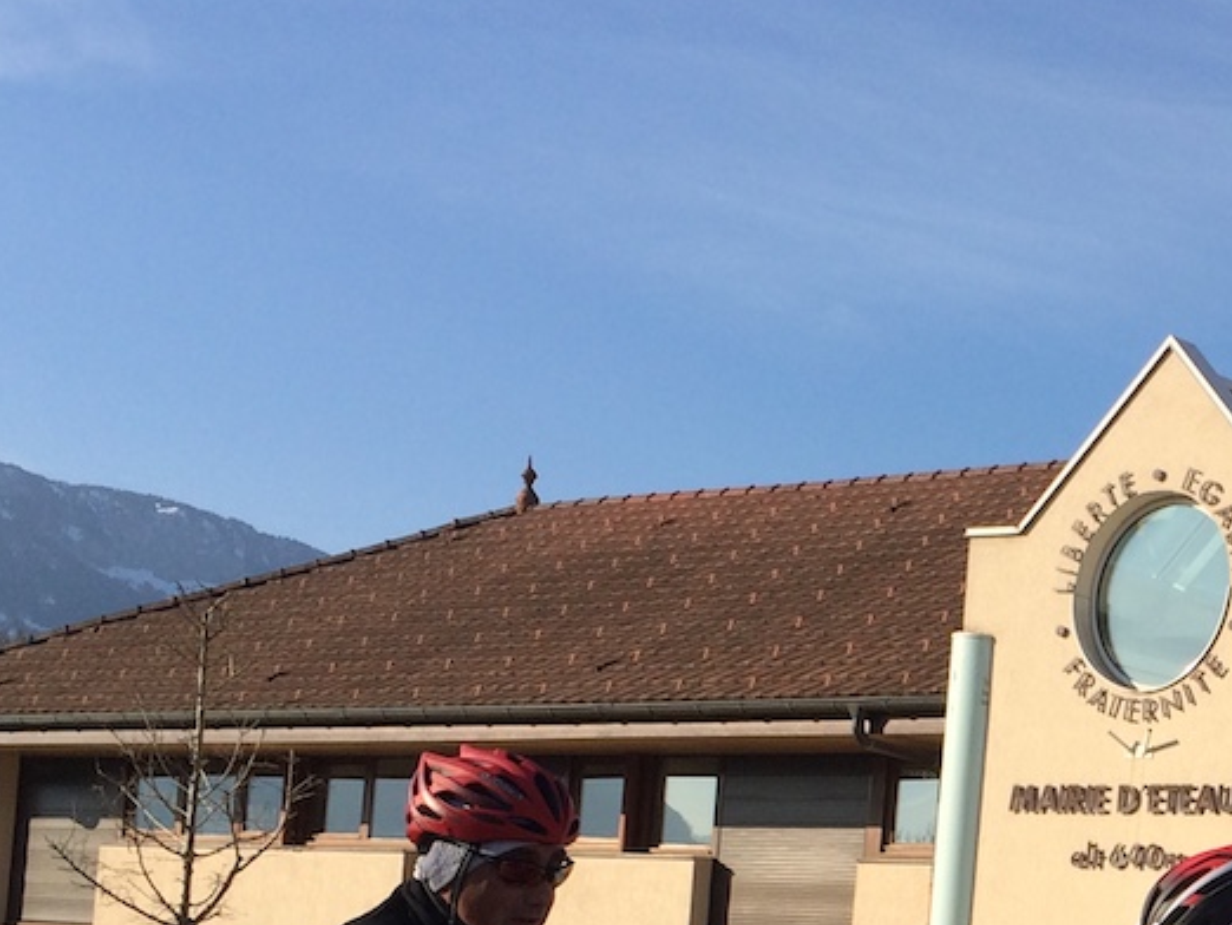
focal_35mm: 80
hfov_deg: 22.9
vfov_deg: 17.8
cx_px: 1385
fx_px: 2849
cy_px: 1022
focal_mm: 4.15
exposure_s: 1/1709
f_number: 2.2
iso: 32
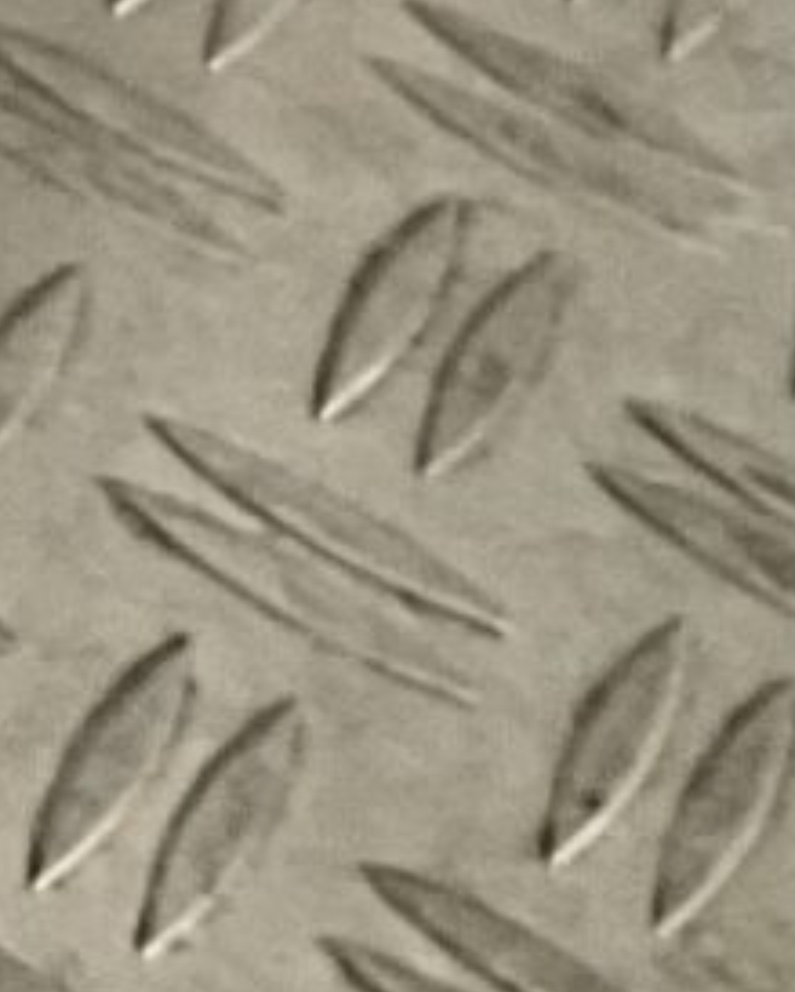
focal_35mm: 265
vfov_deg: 6.7
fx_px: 7781
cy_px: -1897
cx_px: -2418
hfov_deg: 5.2
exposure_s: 1/50
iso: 100
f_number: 1.8
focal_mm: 3
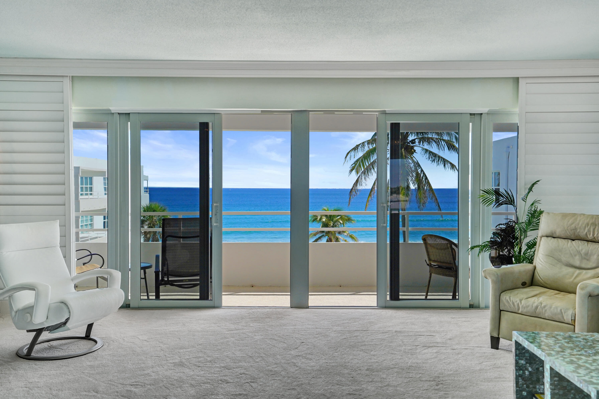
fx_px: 582
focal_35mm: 35
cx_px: 300
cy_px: 200
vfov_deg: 37.8
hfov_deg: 54.4
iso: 800
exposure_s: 1/2500
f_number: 3.5
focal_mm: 35
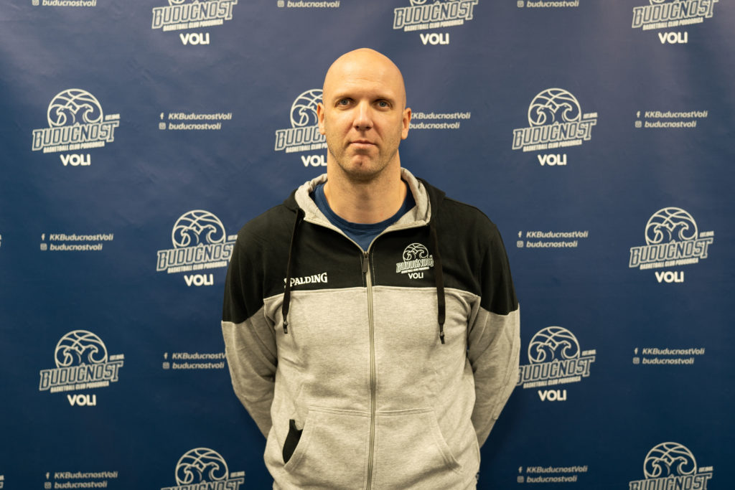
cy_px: 245
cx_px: 368
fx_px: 919
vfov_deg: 29.9
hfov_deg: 43.6
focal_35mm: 45
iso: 200
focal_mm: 45
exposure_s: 1/25
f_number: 2.2
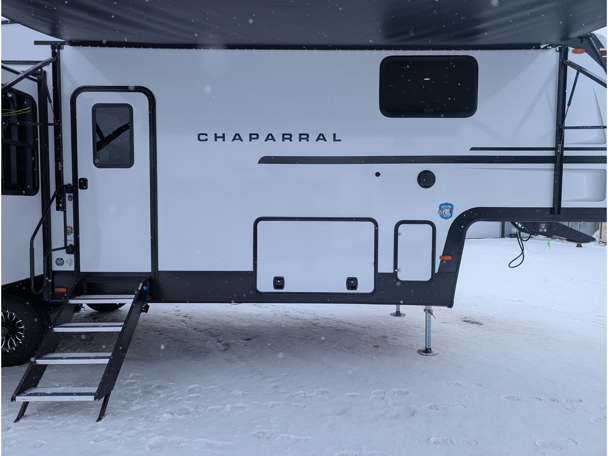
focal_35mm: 24
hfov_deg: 71.6
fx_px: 422
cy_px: 228
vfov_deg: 56.8
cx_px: 304
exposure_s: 1/1110
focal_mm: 6.9
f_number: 1.68
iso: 23
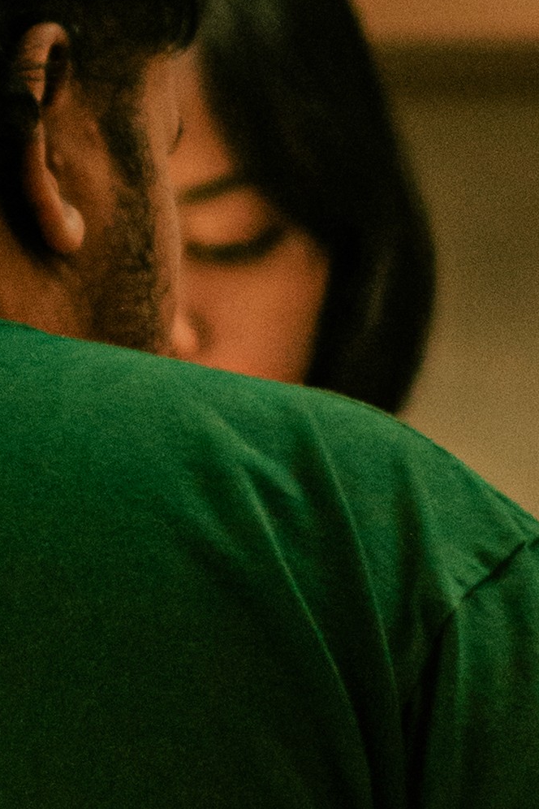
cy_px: 196
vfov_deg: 4.6
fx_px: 10150
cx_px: -249
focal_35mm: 452
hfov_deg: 3.0
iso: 500
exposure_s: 1/100
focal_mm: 50
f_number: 1.8
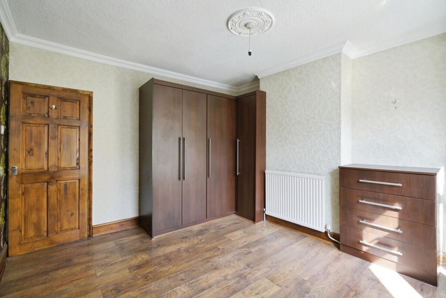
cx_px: 223
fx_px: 198
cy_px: 149
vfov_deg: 73.8
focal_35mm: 16
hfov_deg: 96.7
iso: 1250
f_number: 7.1
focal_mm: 16
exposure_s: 1/80
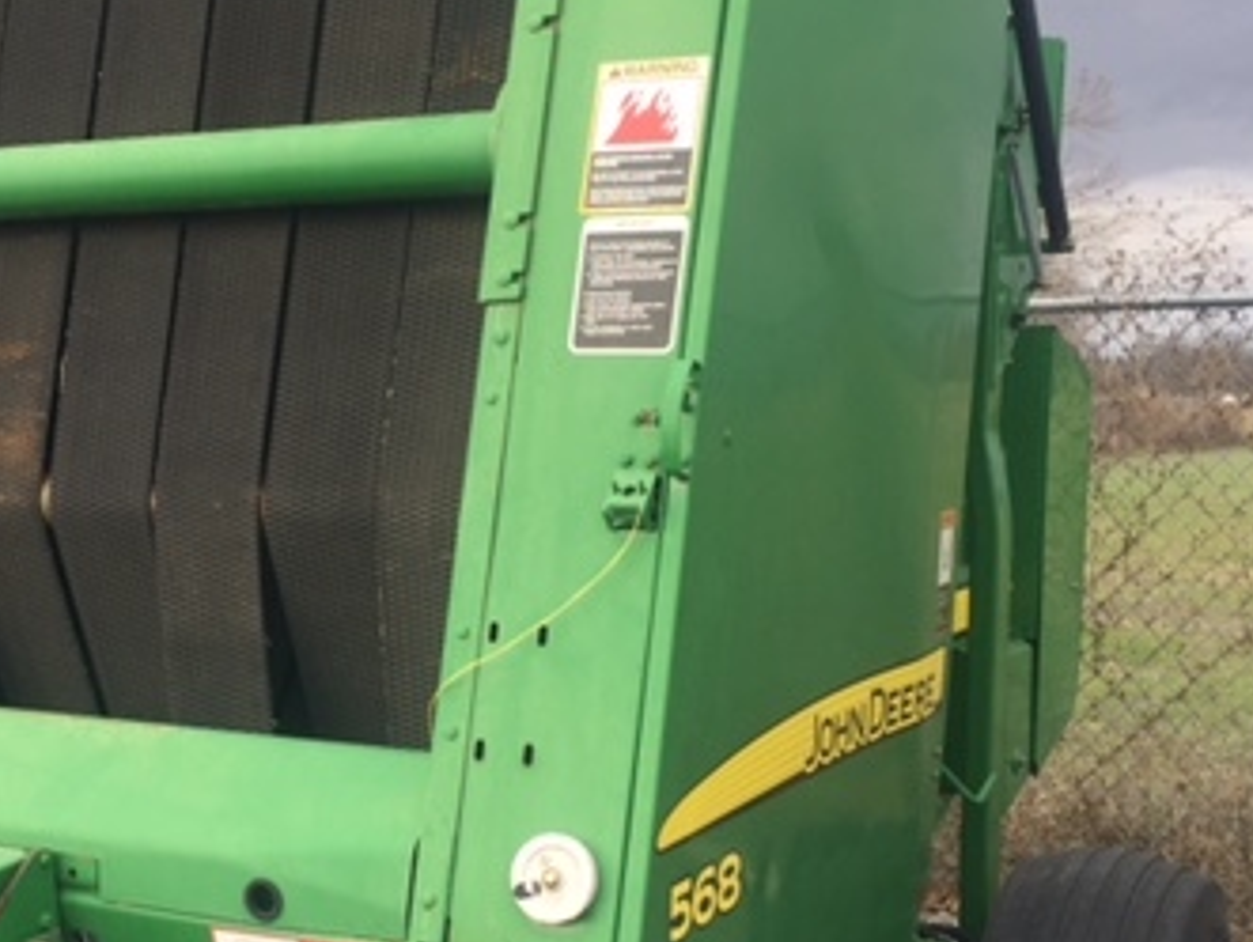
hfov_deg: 33.7
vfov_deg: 25.9
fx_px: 2029
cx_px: 333
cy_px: 677
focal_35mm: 56
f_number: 2.2
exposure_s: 1/314
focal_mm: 4.15
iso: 32
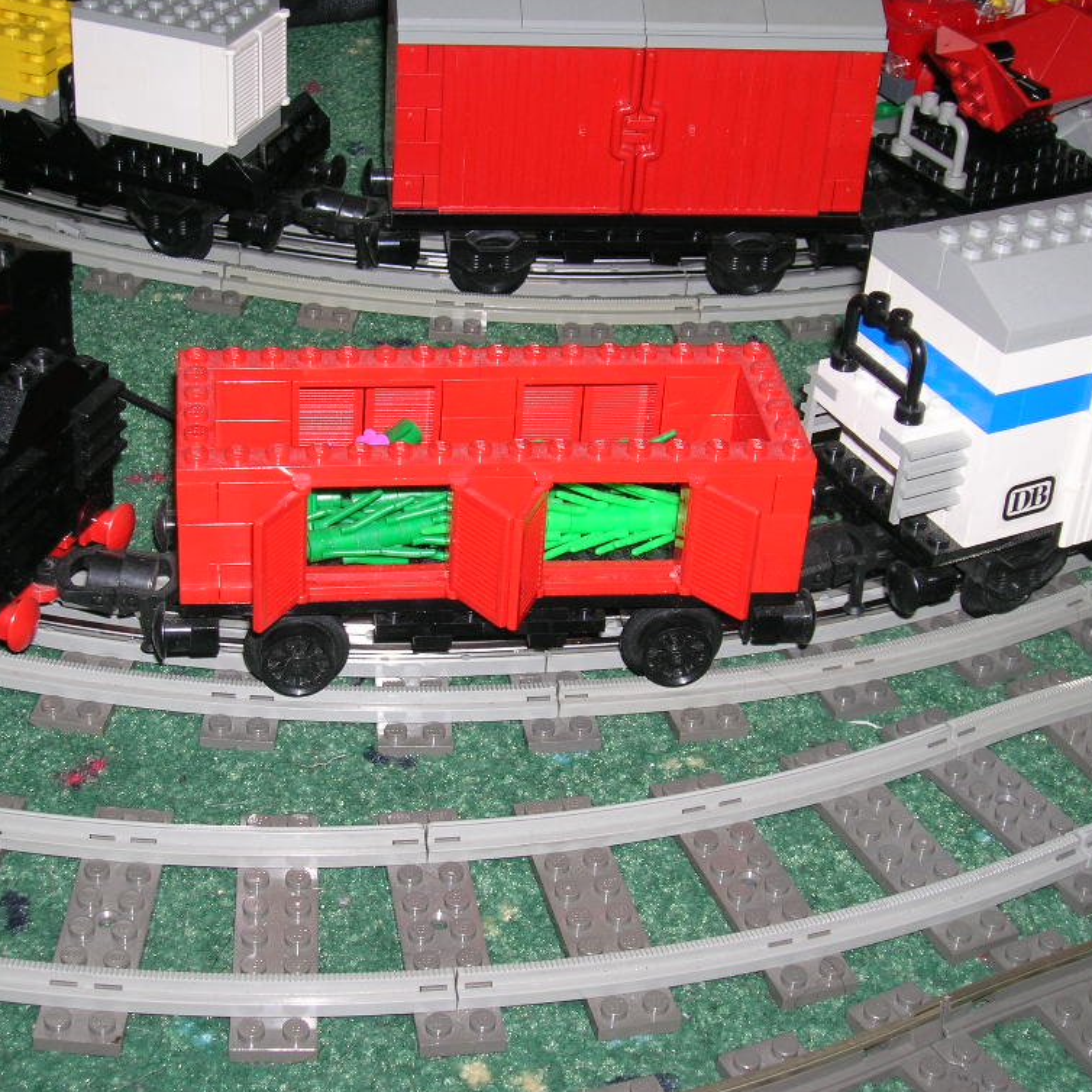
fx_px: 2141
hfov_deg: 28.6
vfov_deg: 28.6
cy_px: 542
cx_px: 485
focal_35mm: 60
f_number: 3.3
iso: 50
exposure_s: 1/60.1
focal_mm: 8.4
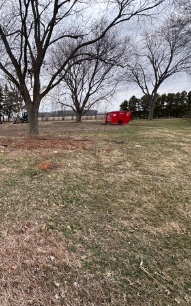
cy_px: 153
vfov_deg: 85.0
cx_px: 5
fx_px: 166
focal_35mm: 20
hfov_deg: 49.9
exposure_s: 1/316
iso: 40
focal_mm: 2.22
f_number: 2.2
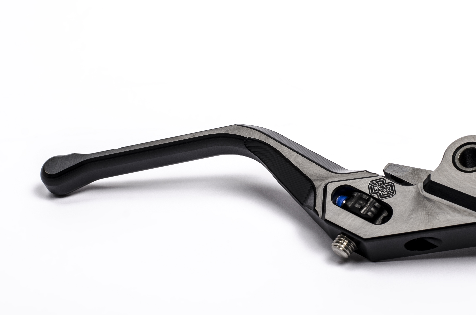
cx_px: 301
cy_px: 191
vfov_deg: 12.3
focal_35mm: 111
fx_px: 1465
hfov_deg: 18.4
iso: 100
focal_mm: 50
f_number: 10
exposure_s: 1/200
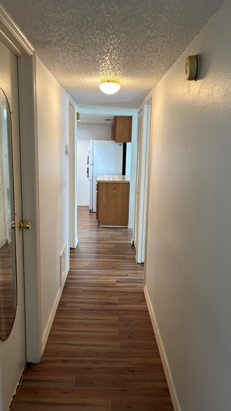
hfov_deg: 40.2
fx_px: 316
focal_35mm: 29
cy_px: 208
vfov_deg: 66.1
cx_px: 115
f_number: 1.6
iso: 160
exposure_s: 1/60
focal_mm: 5.96
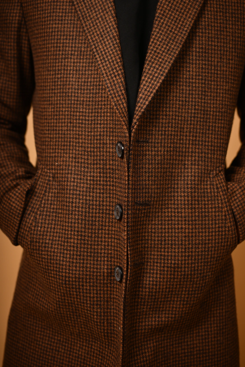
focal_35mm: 50
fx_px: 510
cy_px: 184
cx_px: 122
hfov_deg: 27.0
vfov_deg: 39.6
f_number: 2.2
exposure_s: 1/1000
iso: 160
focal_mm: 50
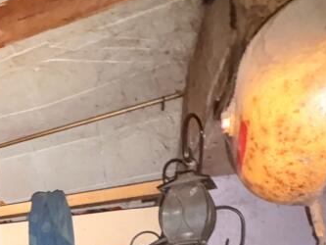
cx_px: -92
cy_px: 330
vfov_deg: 27.3
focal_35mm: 43
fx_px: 405
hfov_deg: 33.1
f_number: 2.2
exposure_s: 1/16
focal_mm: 2.22
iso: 400
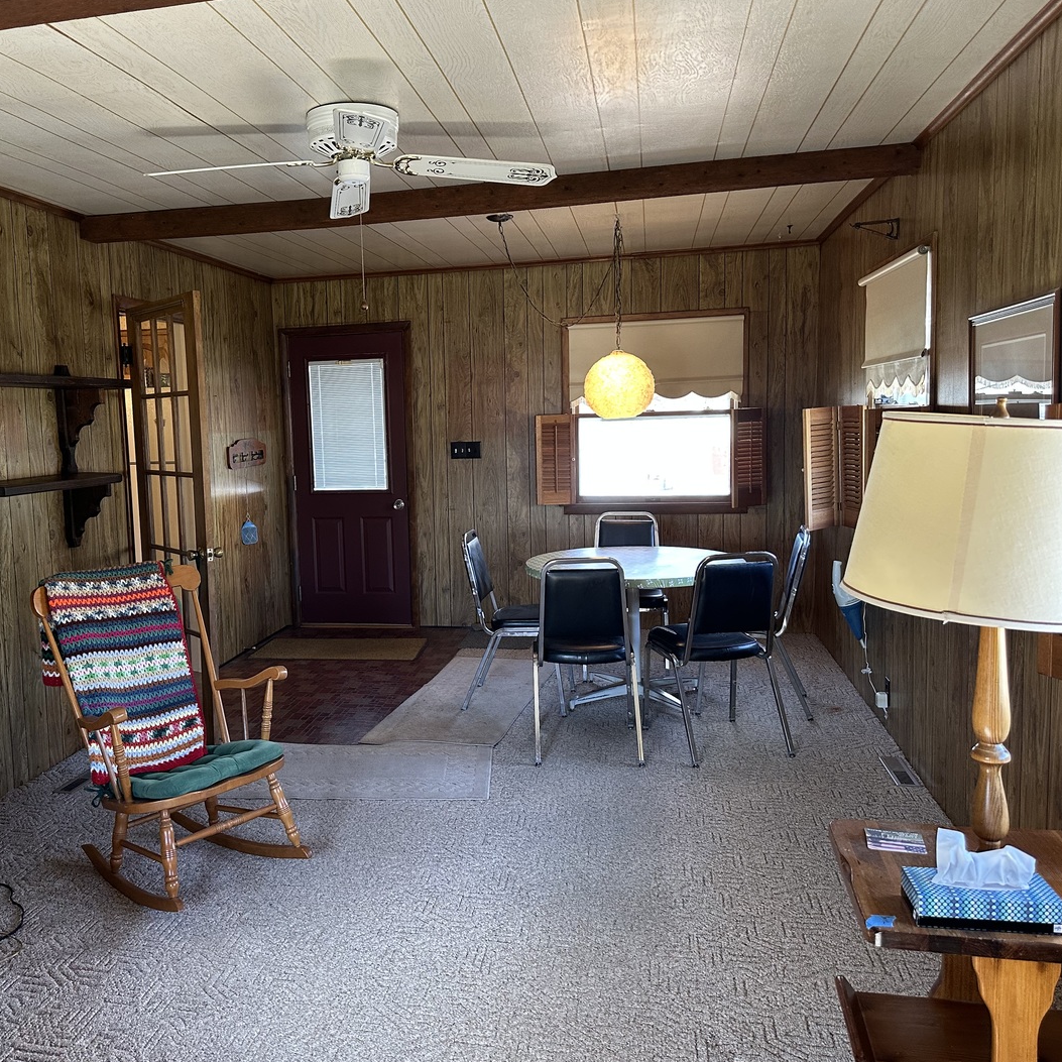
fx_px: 1007
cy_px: 524
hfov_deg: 55.1
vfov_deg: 55.6
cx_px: 416
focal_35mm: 29
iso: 250
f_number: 1.78
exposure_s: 1/101
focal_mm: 6.86
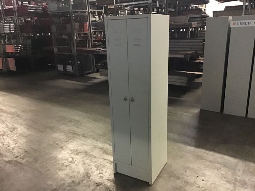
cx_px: 128
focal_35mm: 31
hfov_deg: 58.4
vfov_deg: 45.4
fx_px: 228
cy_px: 96
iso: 500
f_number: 2.4
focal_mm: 3.3
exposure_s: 1/17
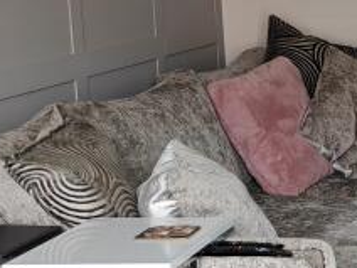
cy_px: 147
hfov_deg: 14.3
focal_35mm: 121
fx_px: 1248
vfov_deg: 12.2
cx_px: 647
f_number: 2.4
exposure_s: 1/100
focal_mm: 5.3
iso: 250
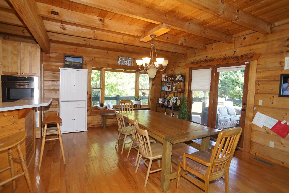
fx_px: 193
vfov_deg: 53.1
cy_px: 96
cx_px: 144
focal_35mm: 24
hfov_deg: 73.7
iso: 200
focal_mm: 16
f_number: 3.5
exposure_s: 1/60
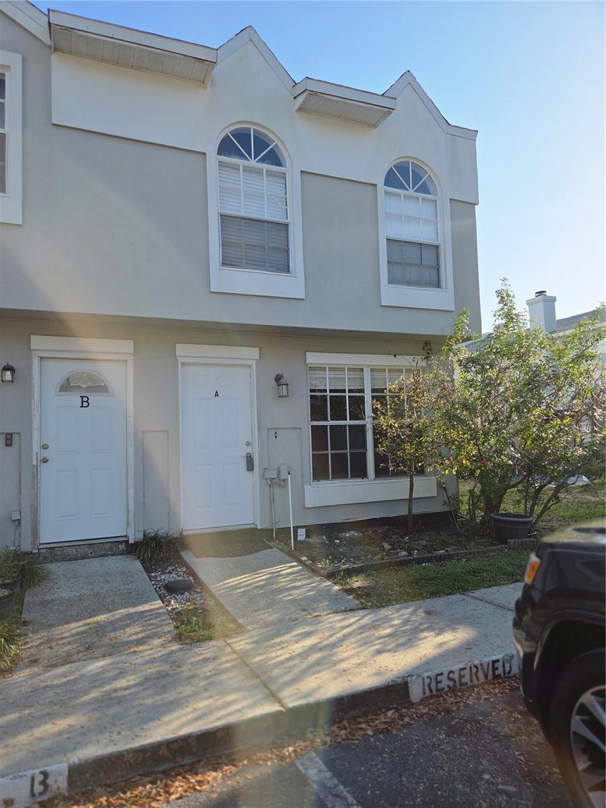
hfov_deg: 58.9
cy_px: 404
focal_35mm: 23
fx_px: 537
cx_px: 303
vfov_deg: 73.9
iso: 80
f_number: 1.8
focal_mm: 5.4
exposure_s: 1/3697
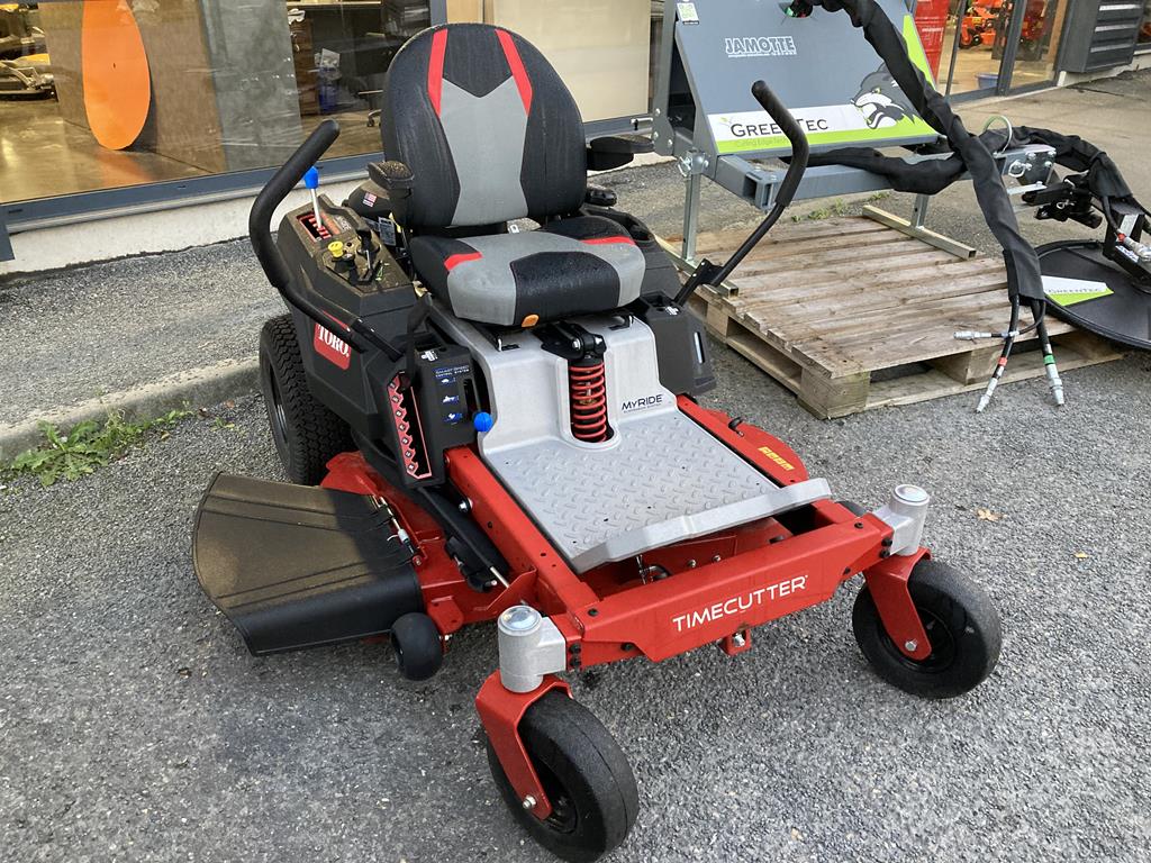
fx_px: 931
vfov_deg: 49.7
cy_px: 432
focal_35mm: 28
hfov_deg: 63.4
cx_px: 576
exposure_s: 1/59
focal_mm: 3.99
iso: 320
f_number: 1.8
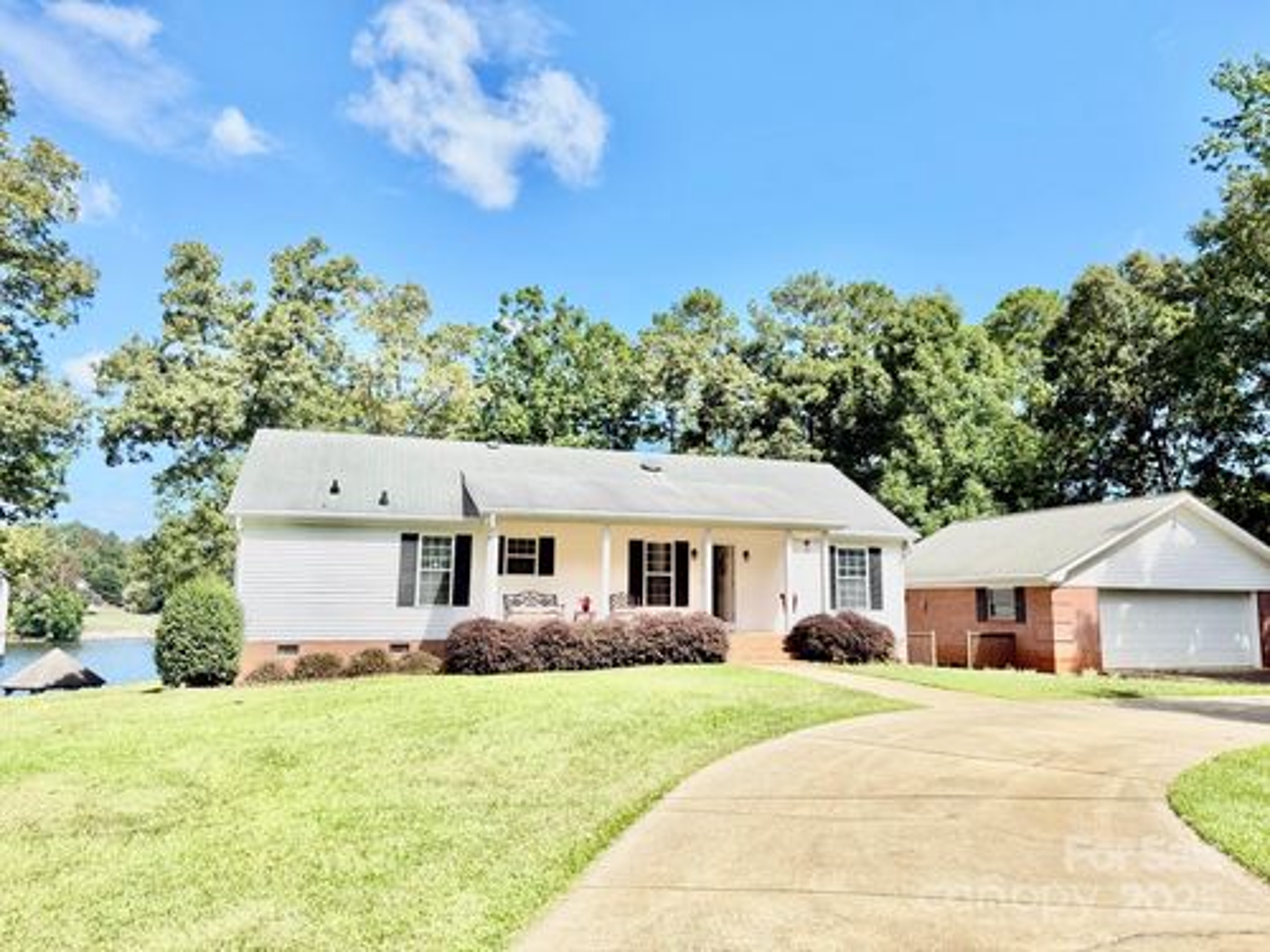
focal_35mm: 24
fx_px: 881
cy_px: 476
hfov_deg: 71.6
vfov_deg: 56.8
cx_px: 635
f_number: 1.78
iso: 80
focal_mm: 6.76
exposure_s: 1/1653
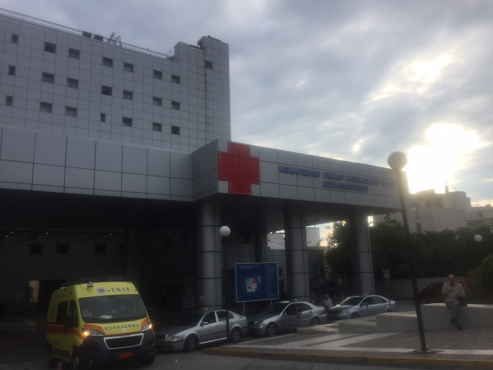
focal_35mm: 29
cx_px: 246
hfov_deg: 61.7
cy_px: 185
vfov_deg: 48.2
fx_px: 413
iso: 32
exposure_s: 1/1163
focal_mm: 4.15
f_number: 2.2
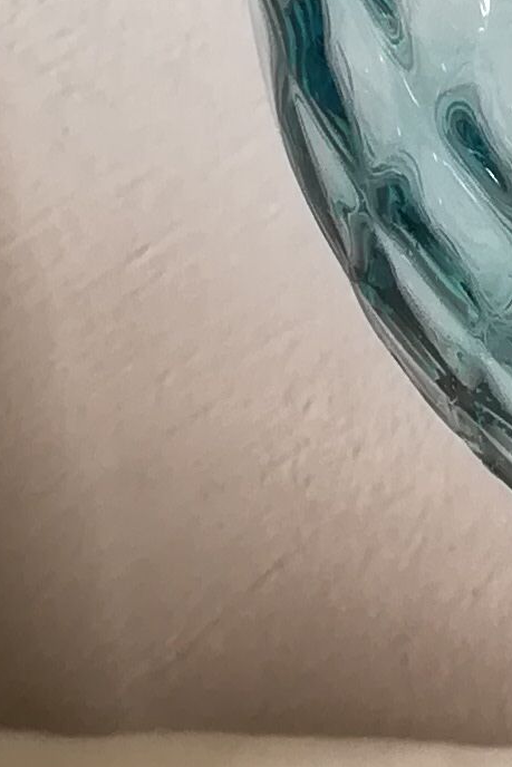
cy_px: -43
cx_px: 1185
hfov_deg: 8.2
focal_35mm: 156
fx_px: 3326
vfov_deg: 13.0
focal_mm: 3.83
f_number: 2.2
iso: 100
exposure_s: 1/30
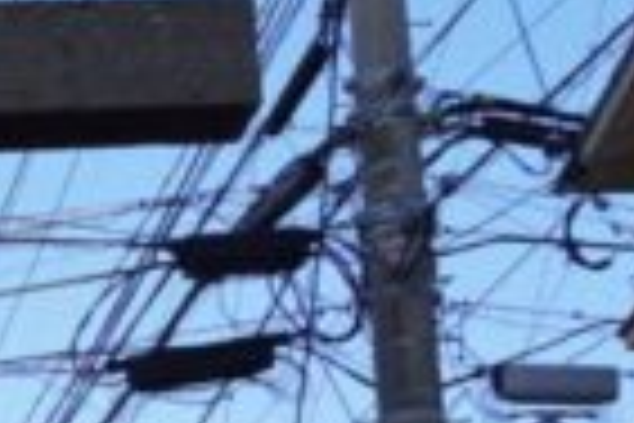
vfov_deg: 9.3
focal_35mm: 136
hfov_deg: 12.9
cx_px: -697
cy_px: 900
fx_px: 2389
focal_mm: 17
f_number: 6.3
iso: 100
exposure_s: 1/160
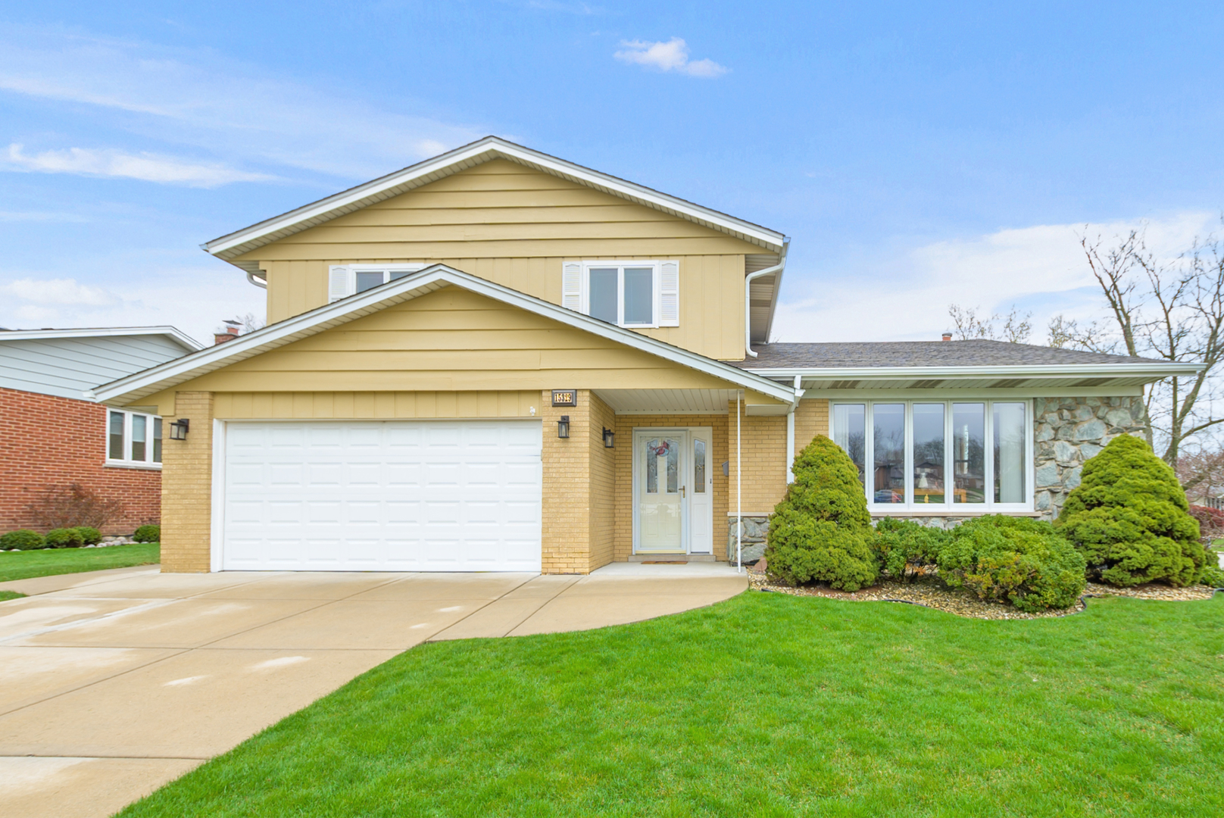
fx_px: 510
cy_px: 409
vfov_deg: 77.4
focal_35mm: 15
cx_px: 612
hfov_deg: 100.4
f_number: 7.1
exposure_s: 1/60
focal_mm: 10
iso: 250
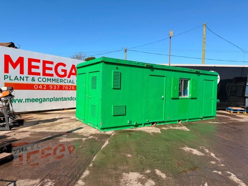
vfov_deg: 56.8
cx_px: 124
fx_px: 172
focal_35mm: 24
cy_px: 93
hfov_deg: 71.6
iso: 80
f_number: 1.78
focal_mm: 6.76
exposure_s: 1/4405
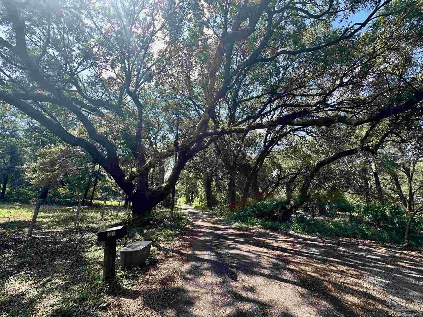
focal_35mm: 14
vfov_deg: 85.7
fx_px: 171
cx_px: 212
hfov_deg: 102.1
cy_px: 158
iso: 40
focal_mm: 2.22
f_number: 2.2
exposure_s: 1/240
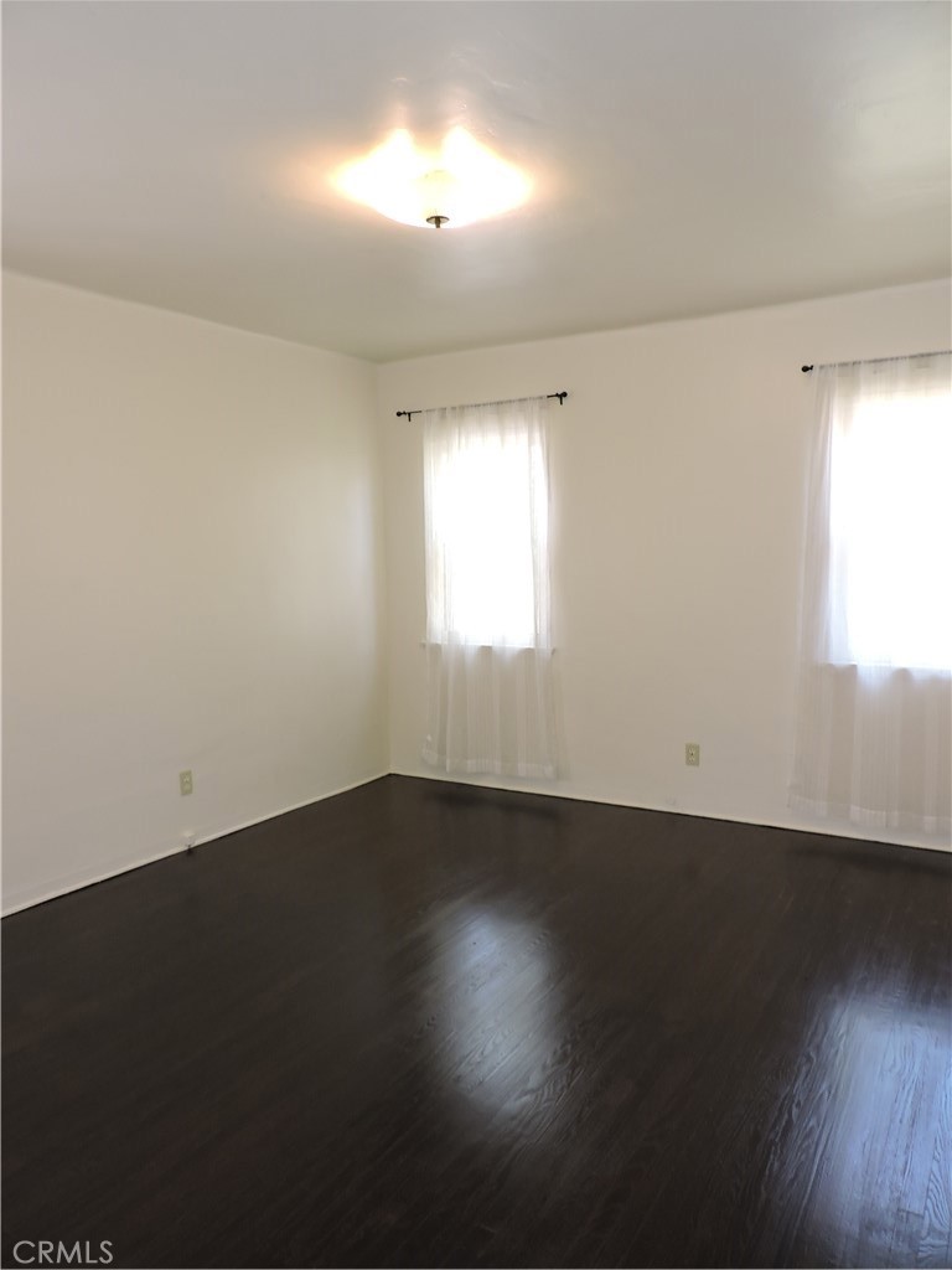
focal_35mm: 24
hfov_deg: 56.8
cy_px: 635
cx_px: 476
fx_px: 880
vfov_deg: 71.6
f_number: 3
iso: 220
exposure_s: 1/40
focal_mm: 4.3
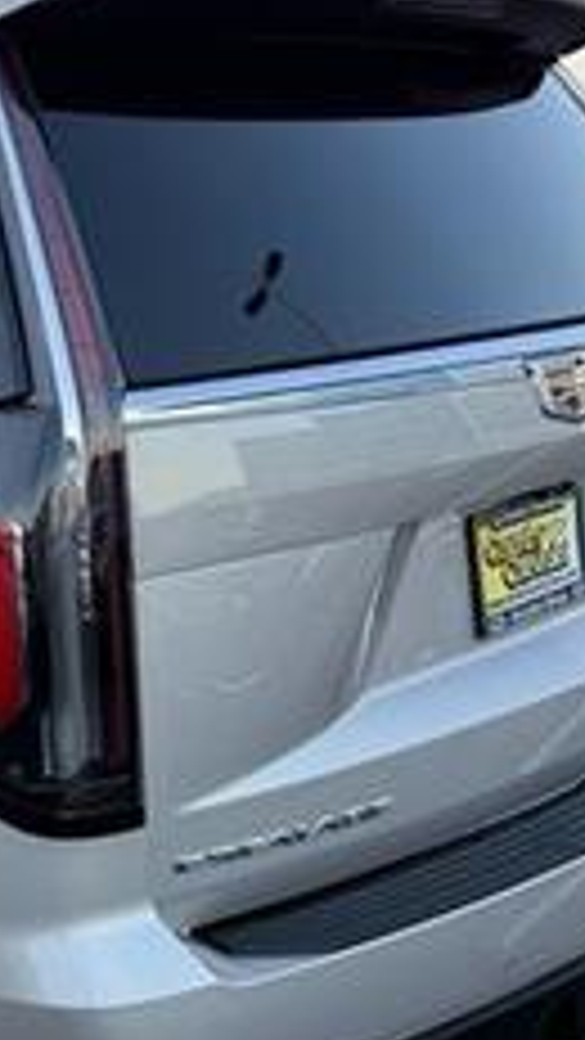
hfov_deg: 19.8
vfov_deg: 36.3
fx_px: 1571
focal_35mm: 57
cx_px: -126
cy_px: 689
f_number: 1.78
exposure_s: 1/470
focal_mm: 6.76
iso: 100
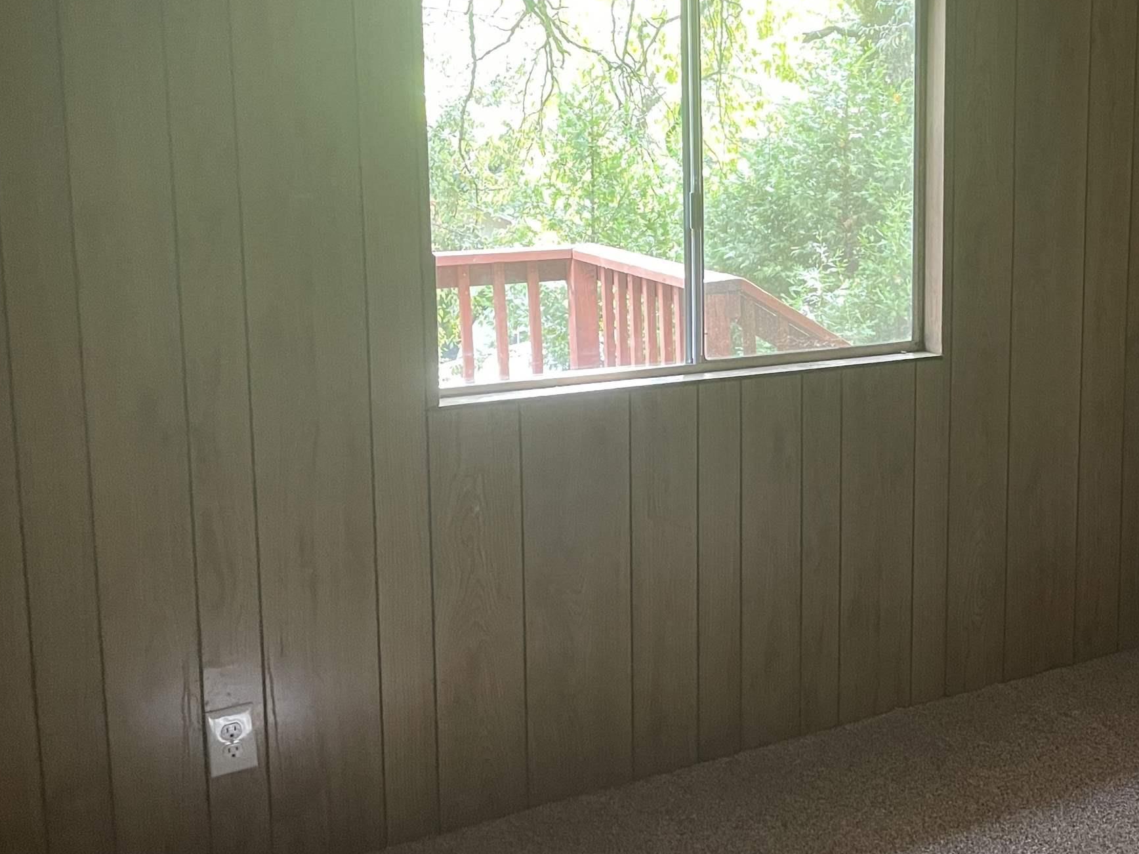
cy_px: 337
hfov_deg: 39.1
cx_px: 966
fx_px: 1514
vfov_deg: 31.4
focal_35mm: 46
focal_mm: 4.2
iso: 500
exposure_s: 1/60
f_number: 1.6
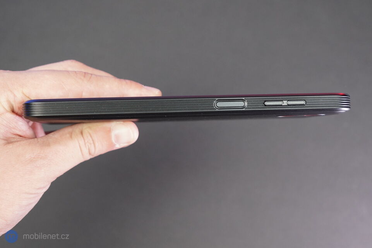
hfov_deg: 47.4
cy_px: 124
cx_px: 186
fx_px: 423
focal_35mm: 41
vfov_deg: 32.6
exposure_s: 1/125
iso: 2000
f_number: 6.3
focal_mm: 41
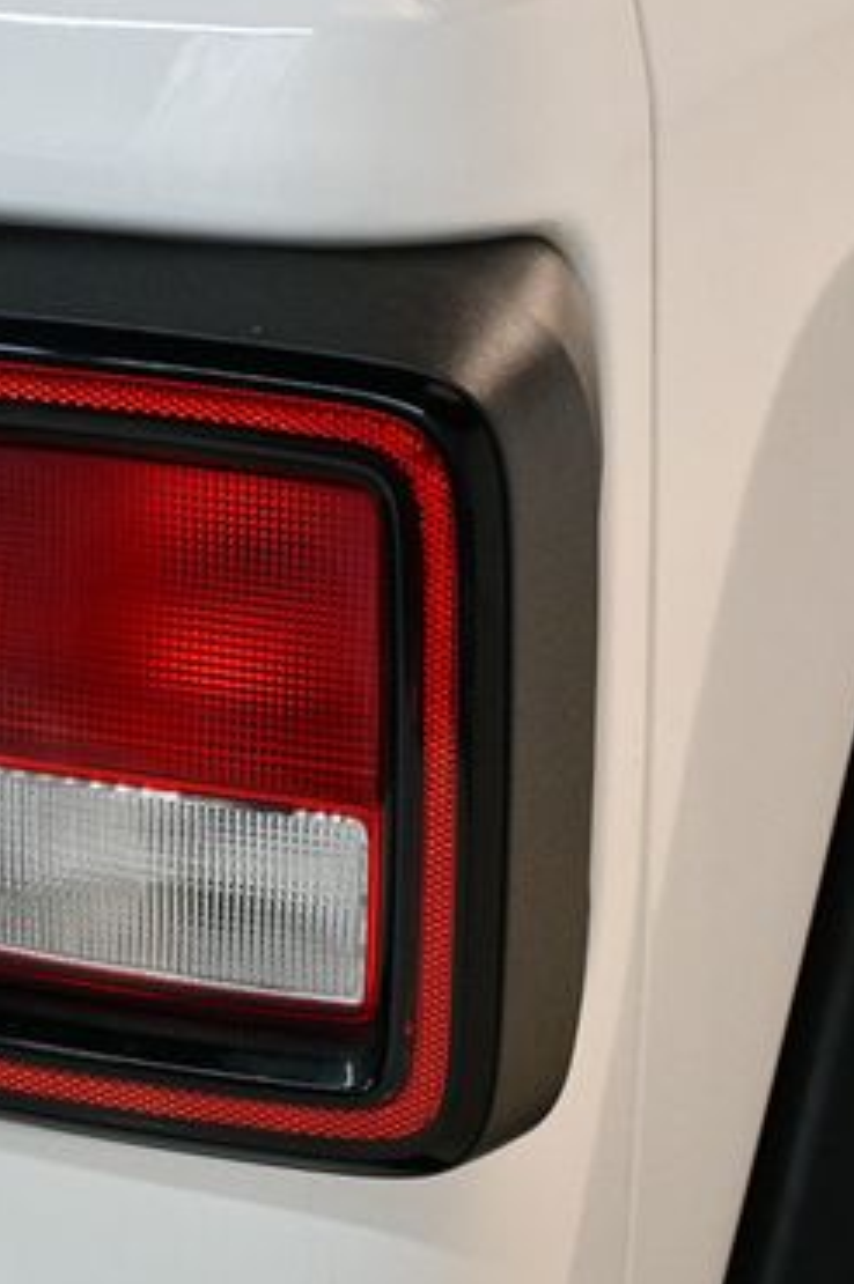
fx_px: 4812
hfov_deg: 10.1
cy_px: 704
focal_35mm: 135
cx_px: 201
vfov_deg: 15.2
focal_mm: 52
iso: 2200
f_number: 4.8
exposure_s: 1/125
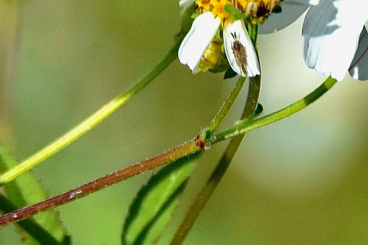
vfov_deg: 0.5
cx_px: 206
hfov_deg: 0.7
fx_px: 30446
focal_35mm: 2979
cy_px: -76
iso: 2000
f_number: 13
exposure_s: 1/1600
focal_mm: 600
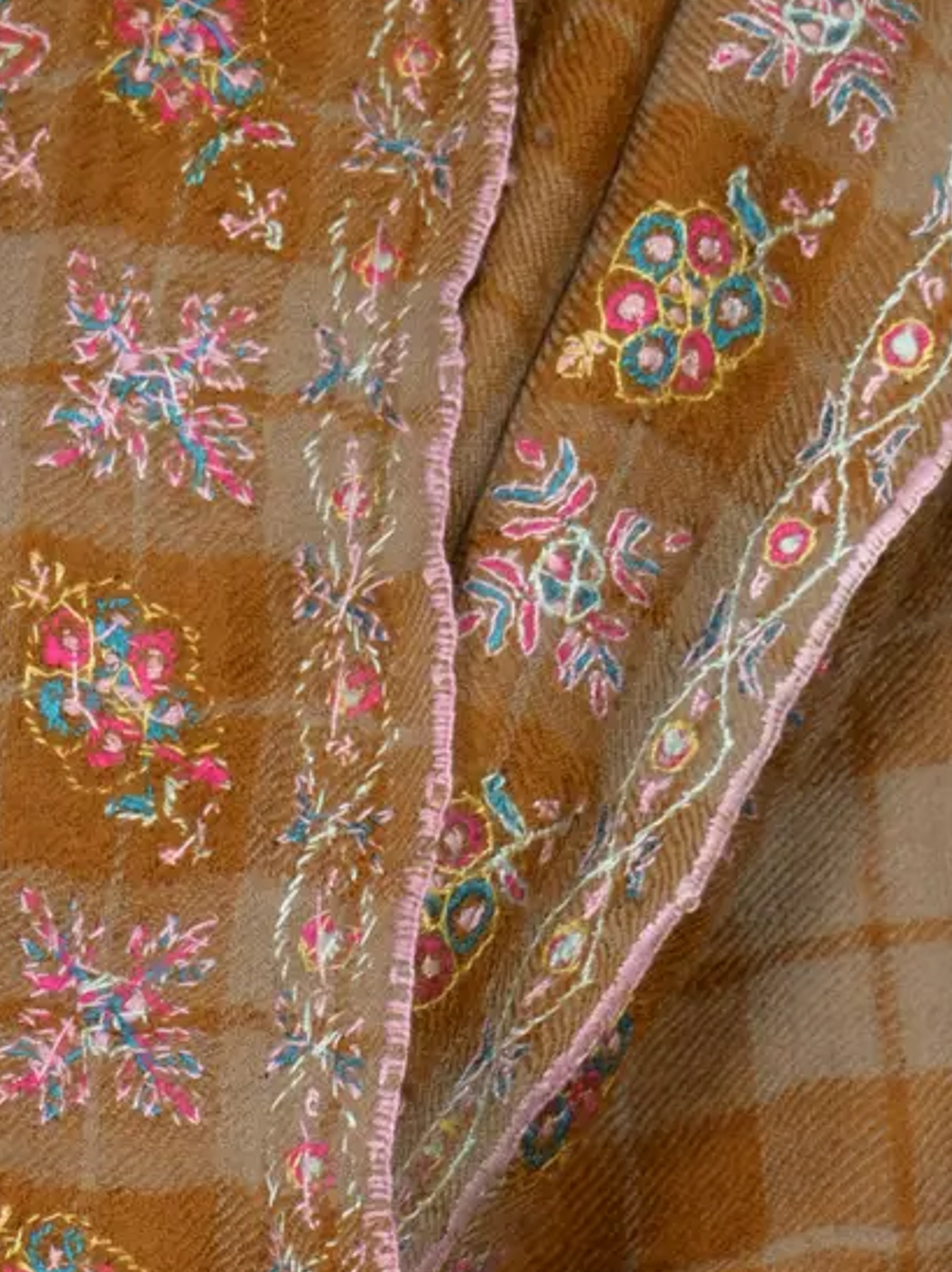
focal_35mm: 337
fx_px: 12367
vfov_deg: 5.9
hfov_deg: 4.4
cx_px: -766
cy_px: 1333
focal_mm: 75
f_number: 10
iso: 400
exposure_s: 1/200
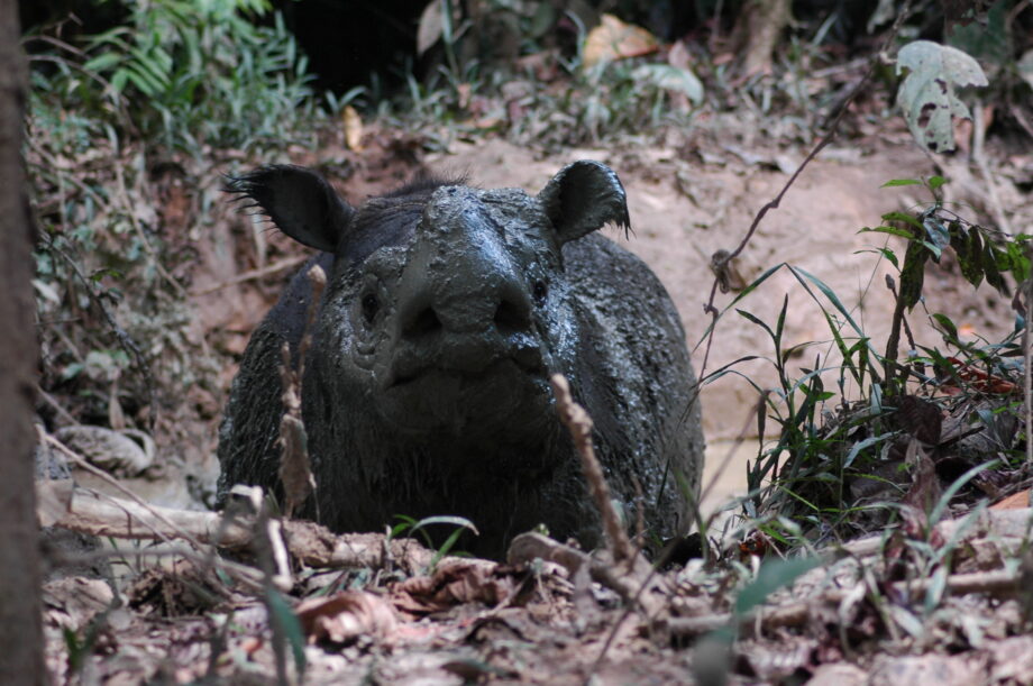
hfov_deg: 12.2
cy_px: 343
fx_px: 4815
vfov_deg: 8.2
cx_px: 516
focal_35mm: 168
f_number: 4.5
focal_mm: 112
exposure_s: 1/125
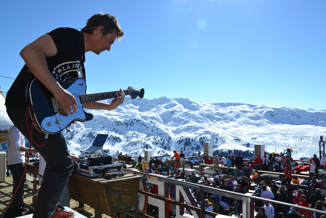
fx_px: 244
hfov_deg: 67.4
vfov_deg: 47.9
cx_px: 163
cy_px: 109
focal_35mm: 27
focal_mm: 18
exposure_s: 1/320
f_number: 9
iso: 100
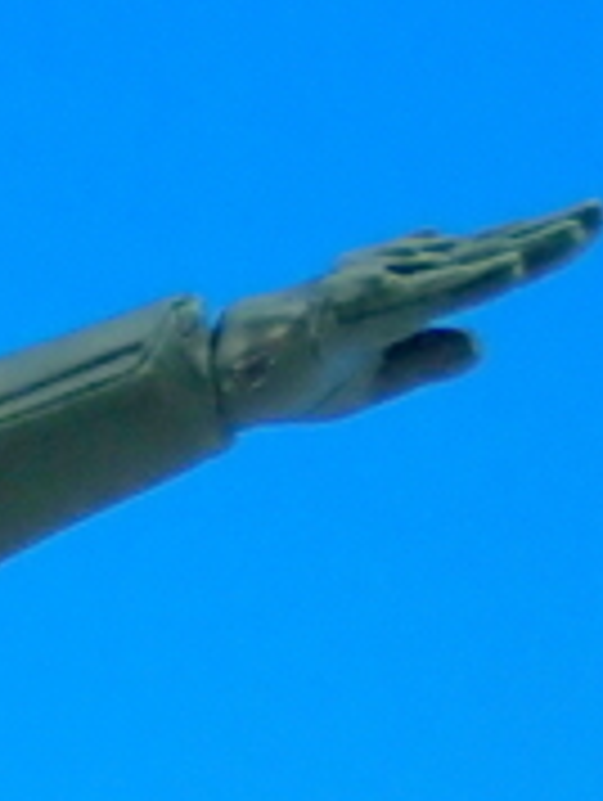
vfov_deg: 5.4
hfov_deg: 4.1
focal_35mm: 356
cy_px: 1818
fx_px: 8249
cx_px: -1089
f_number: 5
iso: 100
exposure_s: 1/20
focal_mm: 11.09
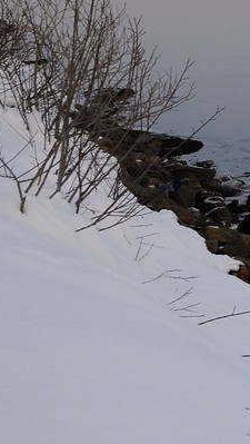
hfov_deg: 8.8
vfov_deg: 19.3
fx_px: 1282
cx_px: 784
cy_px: 66
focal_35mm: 109
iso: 400
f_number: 6.3
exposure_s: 1/80
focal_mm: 26
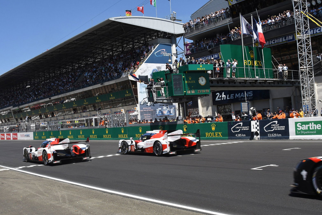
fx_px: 385
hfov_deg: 45.4
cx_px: 165
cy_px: 106
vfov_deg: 31.2
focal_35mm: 43
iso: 1000
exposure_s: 1/800
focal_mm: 28
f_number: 14
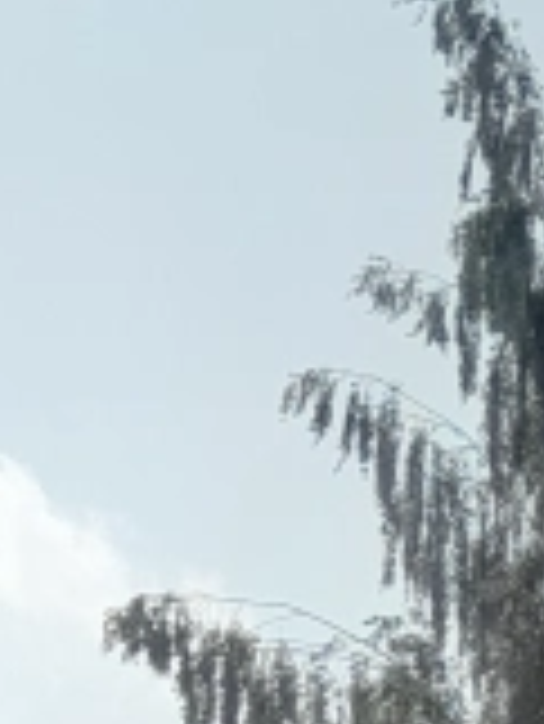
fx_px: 3788
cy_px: 2388
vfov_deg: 8.5
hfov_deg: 7.8
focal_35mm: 181
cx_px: 1196
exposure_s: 1/100
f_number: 1.8
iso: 40
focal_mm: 4
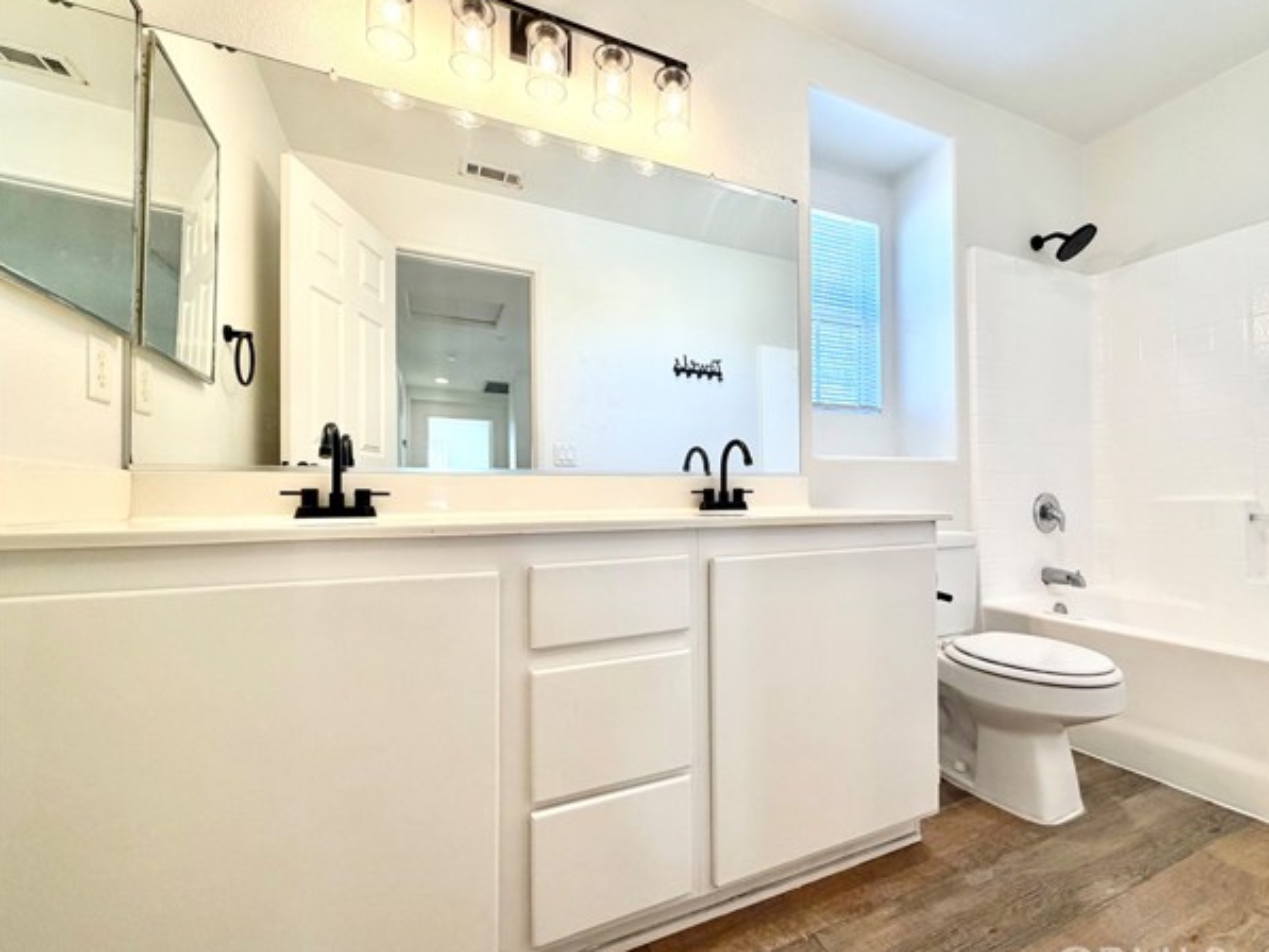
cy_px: 487
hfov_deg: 98.0
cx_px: 672
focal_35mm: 15
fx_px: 550
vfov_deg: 81.8
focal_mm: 2.22
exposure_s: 1/120
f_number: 2.2
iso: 100
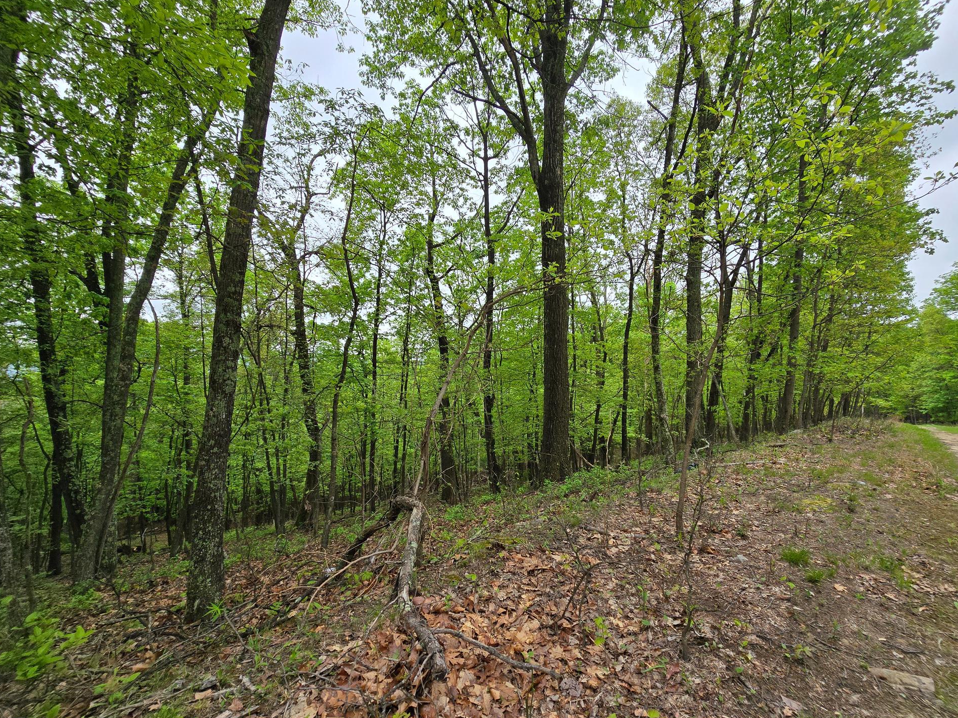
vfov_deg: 85.6
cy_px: 377
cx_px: 509
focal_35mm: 14
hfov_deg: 101.9
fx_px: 387
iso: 50
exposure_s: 1/1255
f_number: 2.2
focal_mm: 2.2
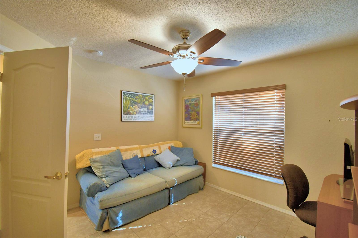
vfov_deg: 77.3
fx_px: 149
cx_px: 179
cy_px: 119
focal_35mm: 15
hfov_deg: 100.4
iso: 500
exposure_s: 1/30
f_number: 4.5
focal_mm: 10
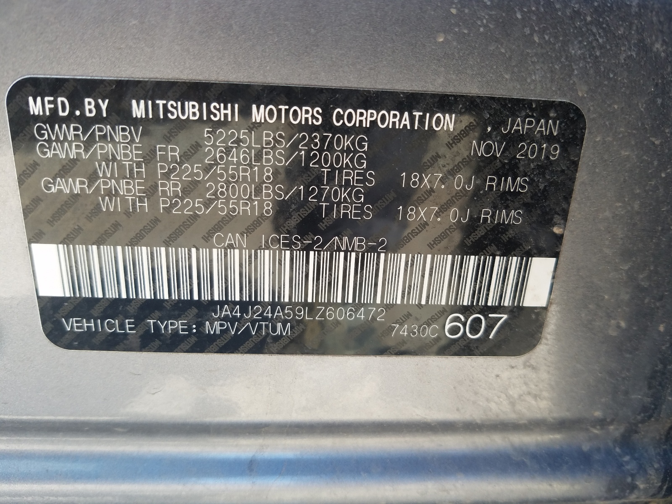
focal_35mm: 26
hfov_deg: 67.3
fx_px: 505
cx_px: 336
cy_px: 252
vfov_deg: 53.1
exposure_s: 1/133
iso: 50
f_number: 1.7
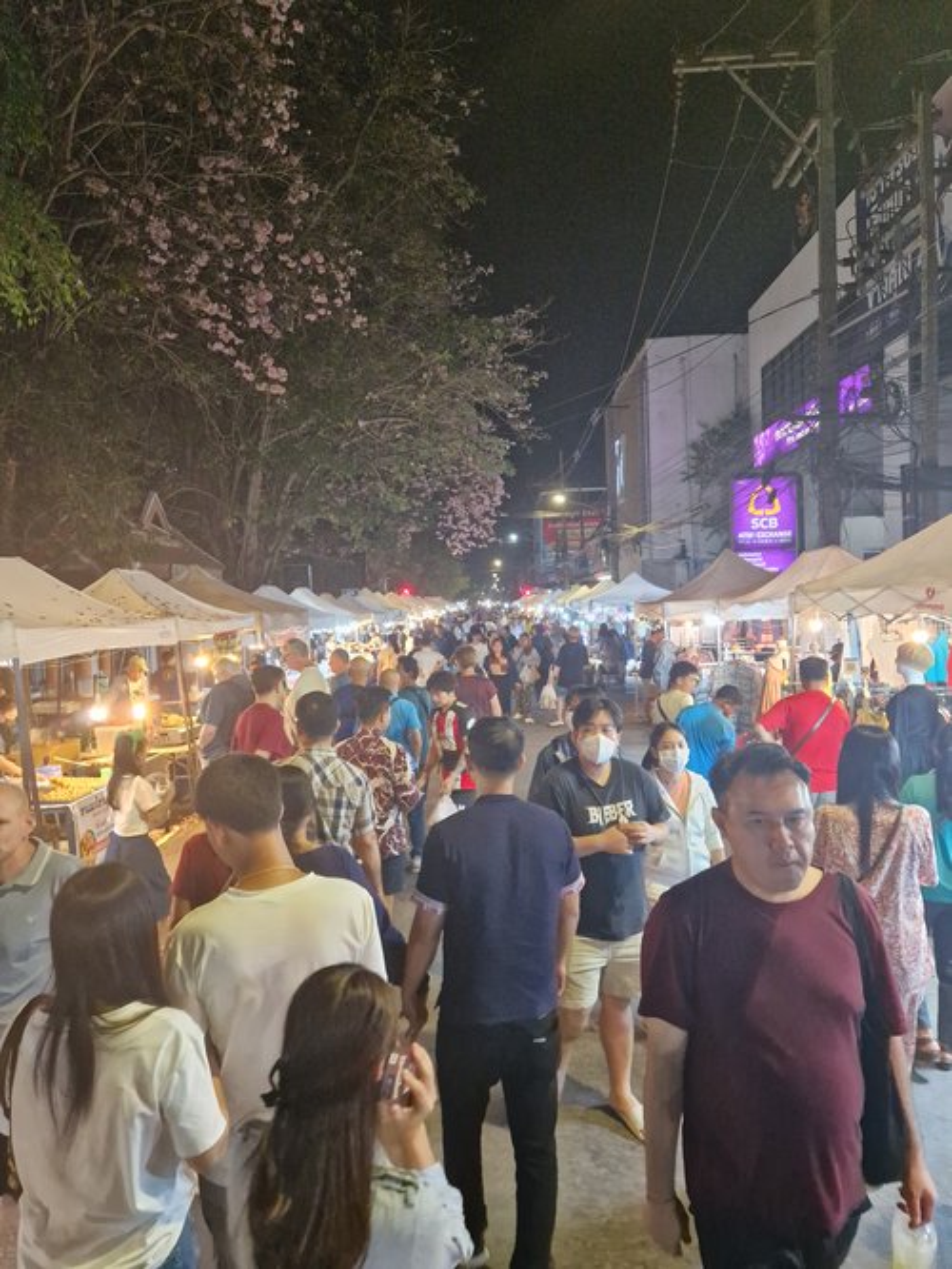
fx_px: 843
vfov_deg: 73.9
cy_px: 634
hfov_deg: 58.9
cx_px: 476
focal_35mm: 23
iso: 640
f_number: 1.8
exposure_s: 1/100
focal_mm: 5.4
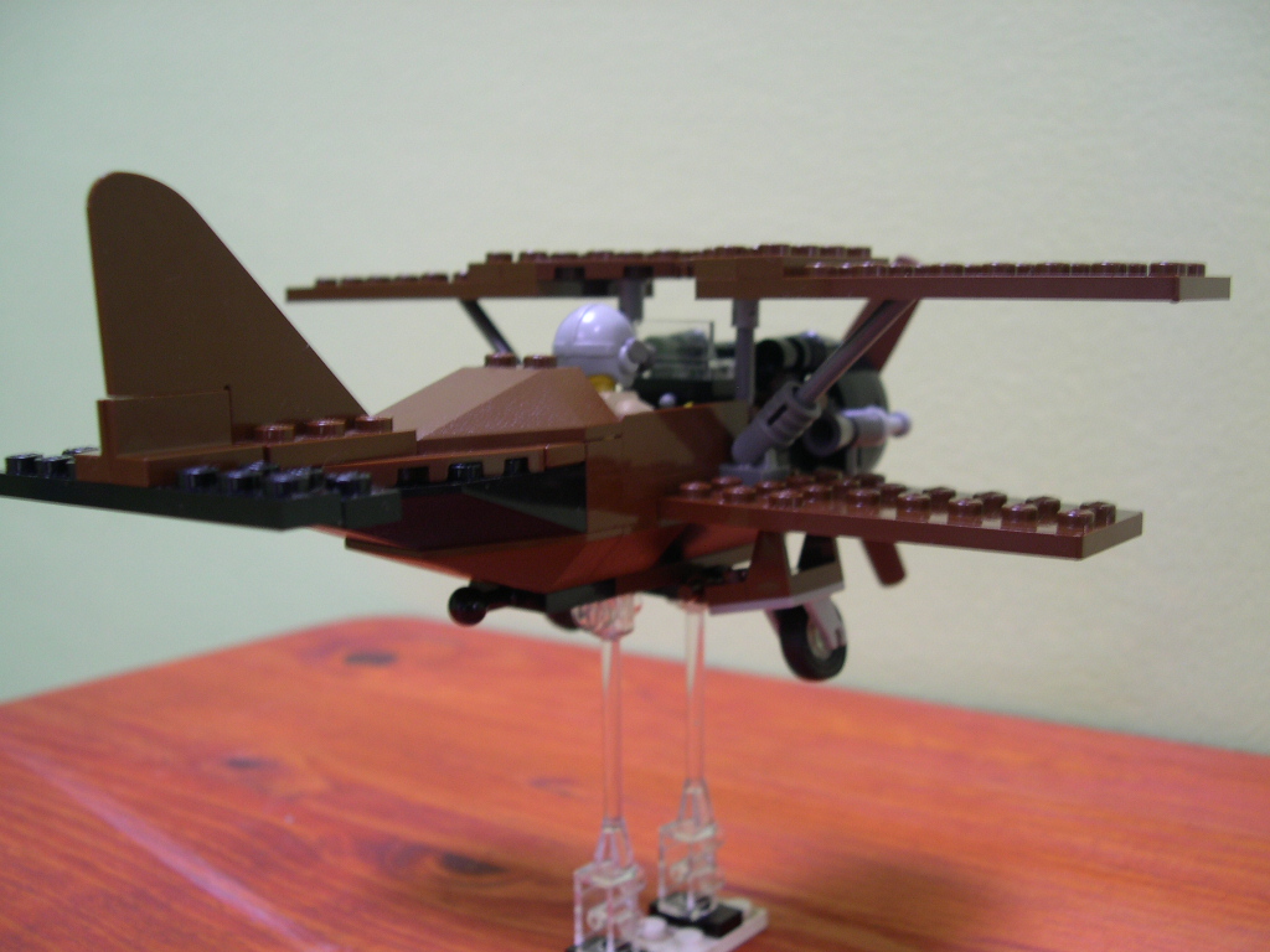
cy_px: 476
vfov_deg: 37.7
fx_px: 1394
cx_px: 635
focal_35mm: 38
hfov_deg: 49.0
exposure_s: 1/18
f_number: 2.8
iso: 100
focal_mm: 8
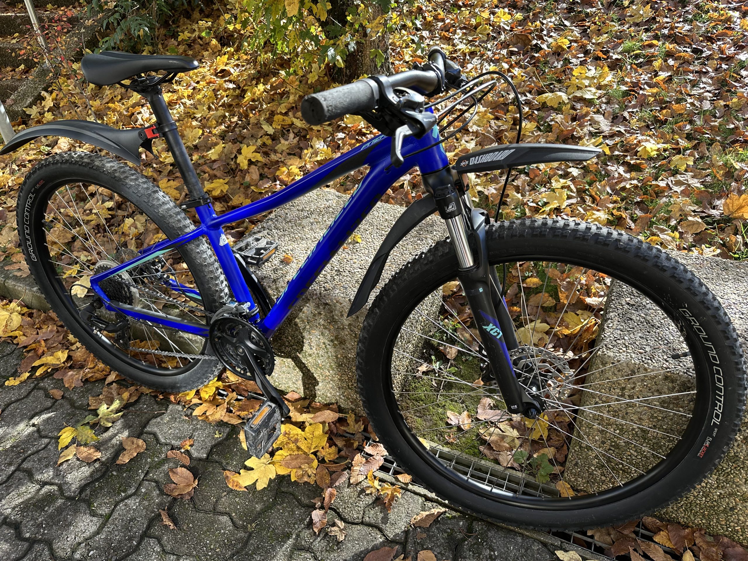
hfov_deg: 71.6
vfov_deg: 56.8
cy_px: 280
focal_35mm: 24
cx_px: 374
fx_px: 519
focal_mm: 6.86
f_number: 1.78
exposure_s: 1/439
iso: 80
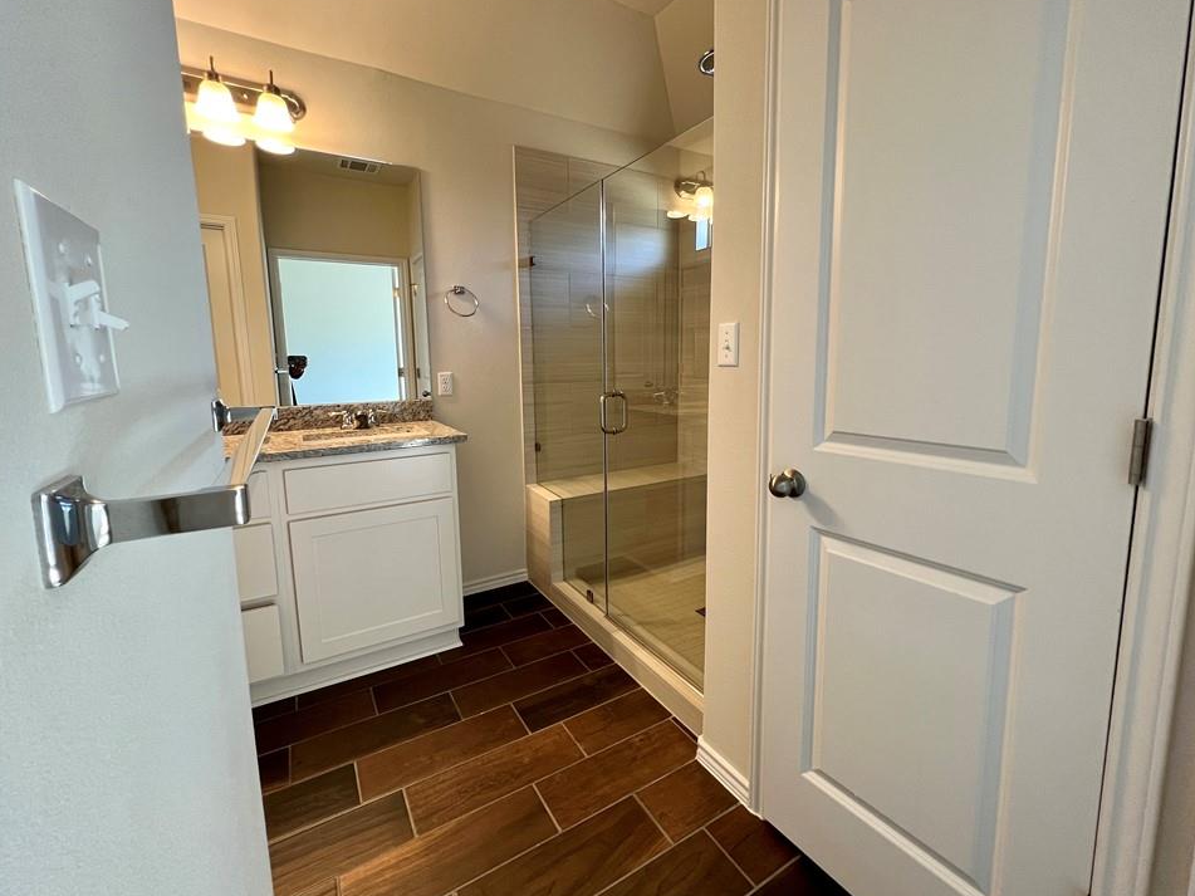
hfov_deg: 102.0
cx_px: 613
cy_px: 423
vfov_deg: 85.6
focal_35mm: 14
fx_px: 483
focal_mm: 1.57
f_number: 1.8
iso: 200
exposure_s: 1/120
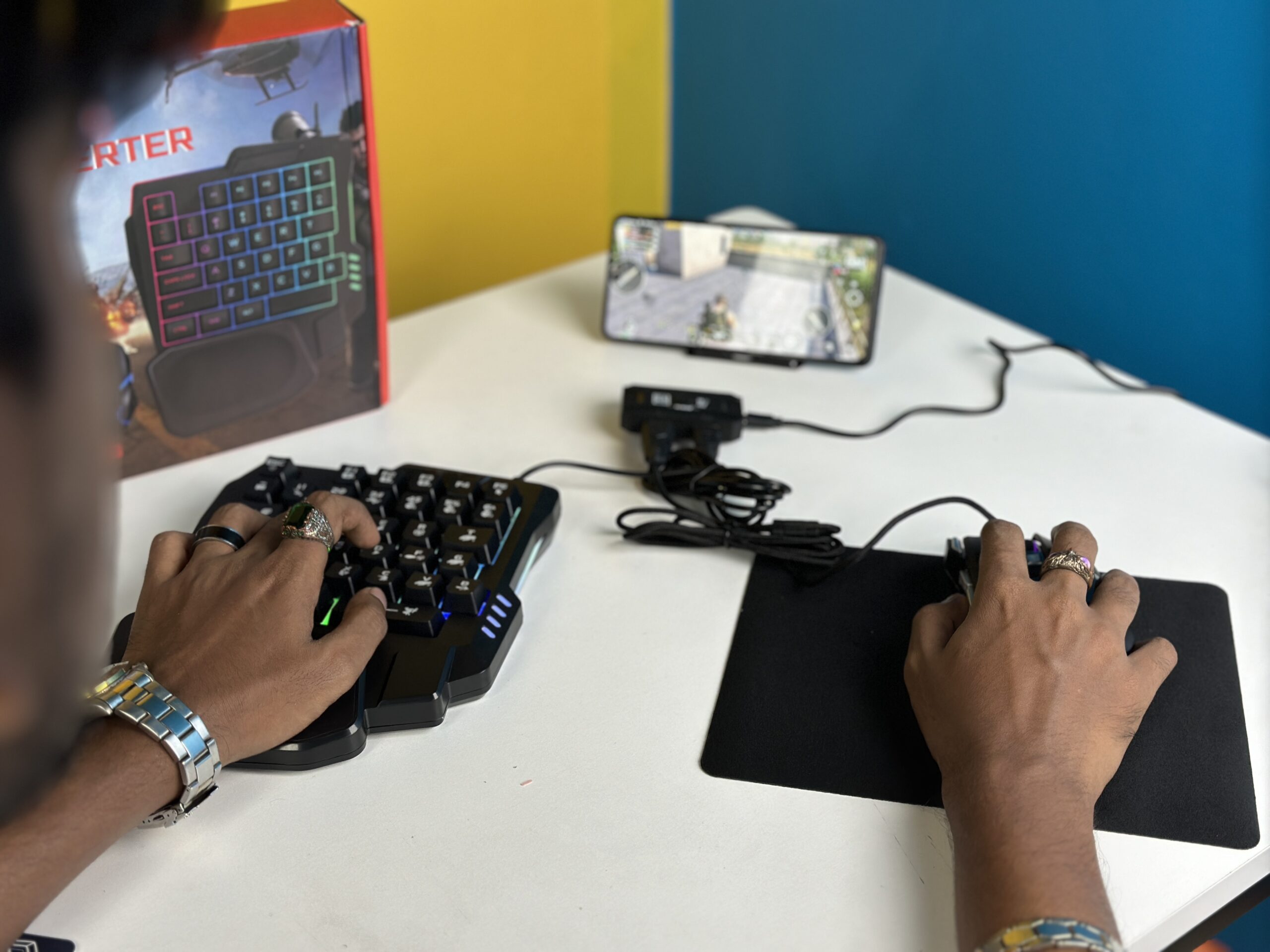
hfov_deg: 39.7
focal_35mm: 48
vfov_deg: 30.3
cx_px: 635
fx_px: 1761
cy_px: 476
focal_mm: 6.86
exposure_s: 1/50
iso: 100
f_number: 1.78
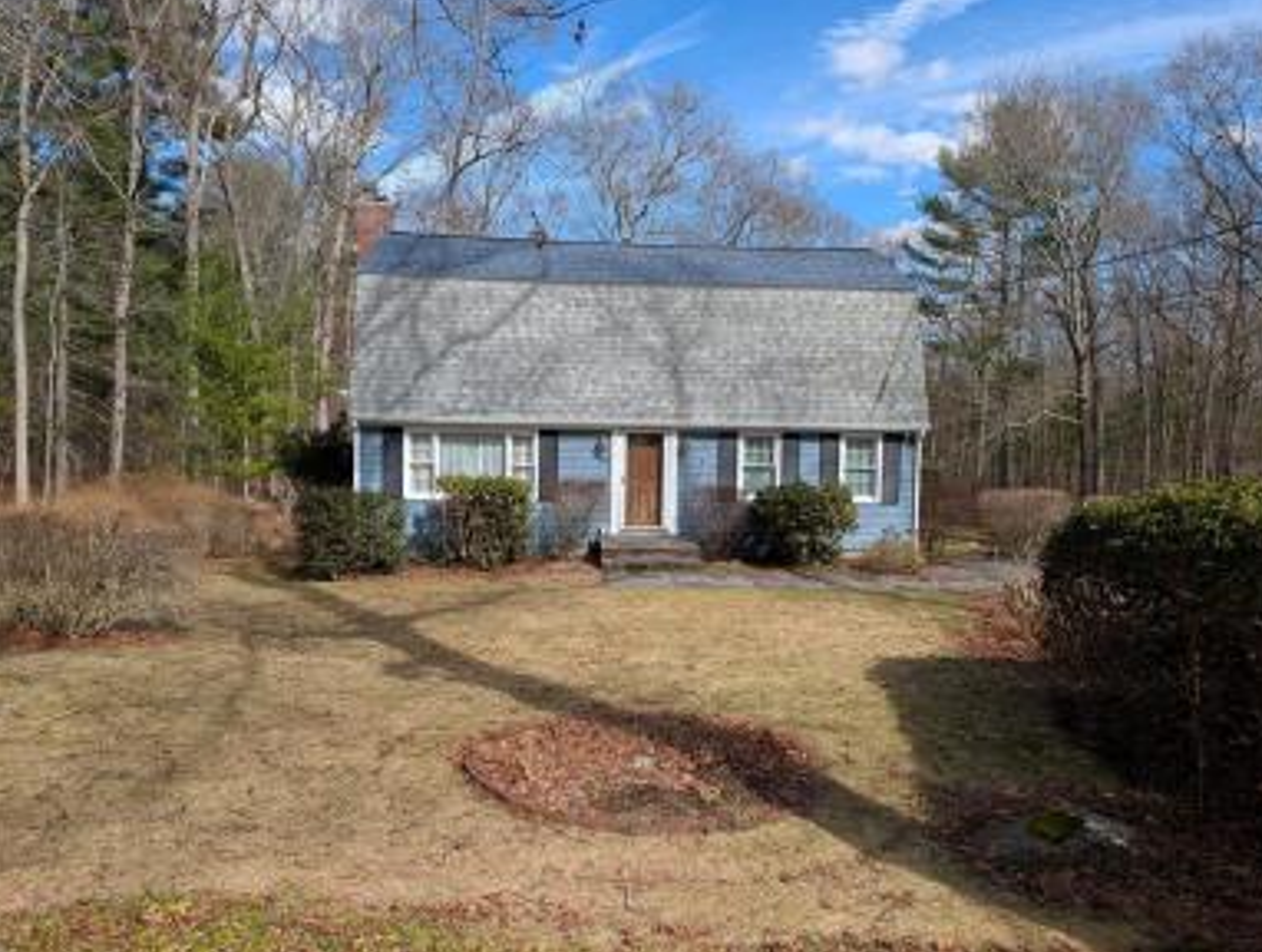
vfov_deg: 55.0
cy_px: 469
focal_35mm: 25
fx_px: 913
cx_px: 644
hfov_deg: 69.3
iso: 20
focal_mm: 6.9
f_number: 1.68
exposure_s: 1/1025
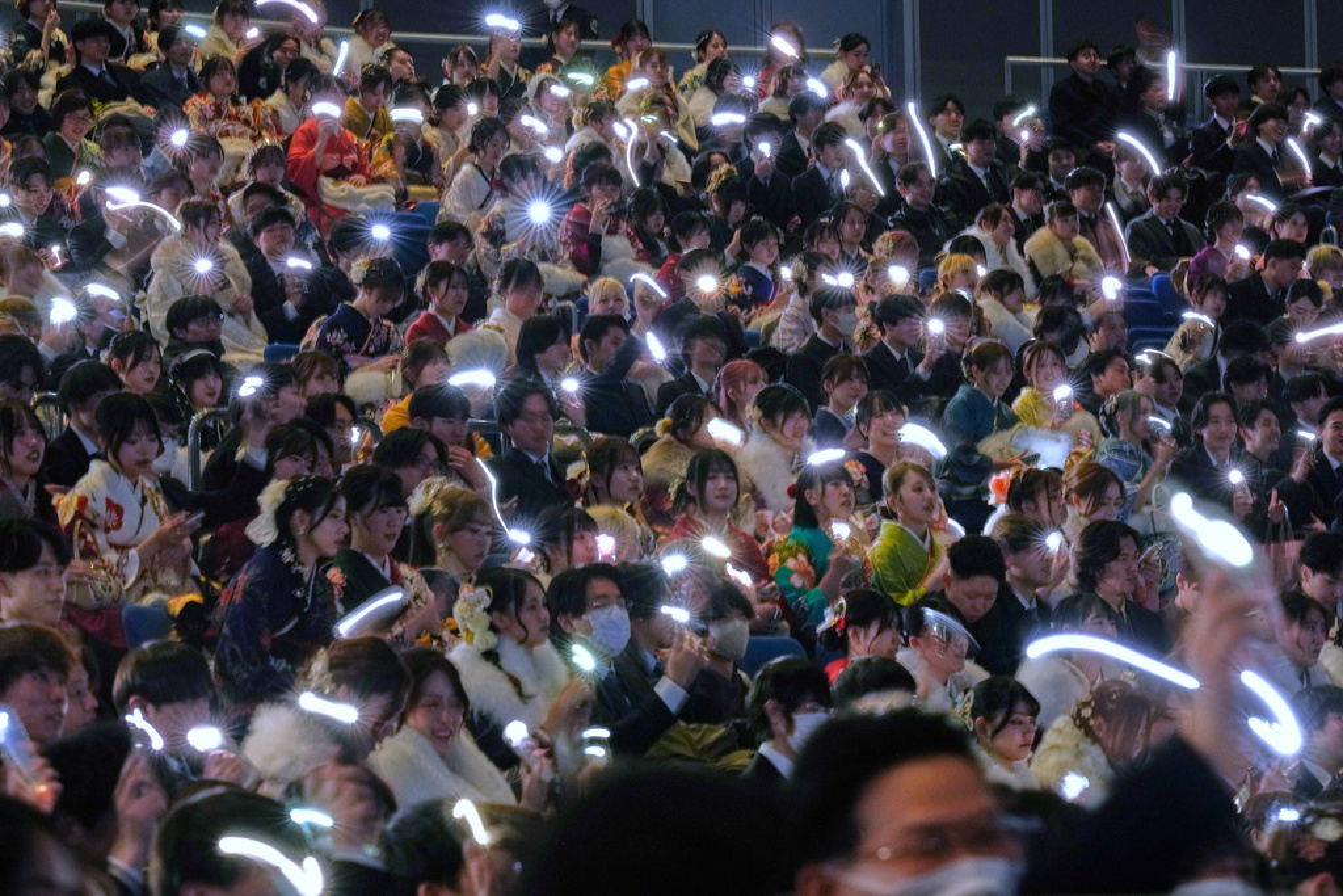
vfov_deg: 8.4
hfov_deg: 12.6
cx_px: 672
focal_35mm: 163
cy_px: 448
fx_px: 6081
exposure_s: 1/3
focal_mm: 163
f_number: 11
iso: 1250
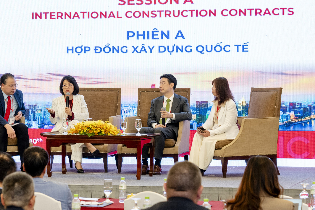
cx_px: 123
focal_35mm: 151
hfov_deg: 13.6
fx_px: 1321
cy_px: 115
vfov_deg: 9.1
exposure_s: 1/100
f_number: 5
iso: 1600
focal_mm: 82
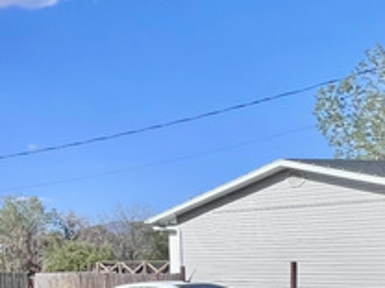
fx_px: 712
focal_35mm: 64
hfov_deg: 17.7
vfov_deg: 22.6
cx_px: -433
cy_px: 227
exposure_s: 1/1309
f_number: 1.8
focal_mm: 1.57
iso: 32
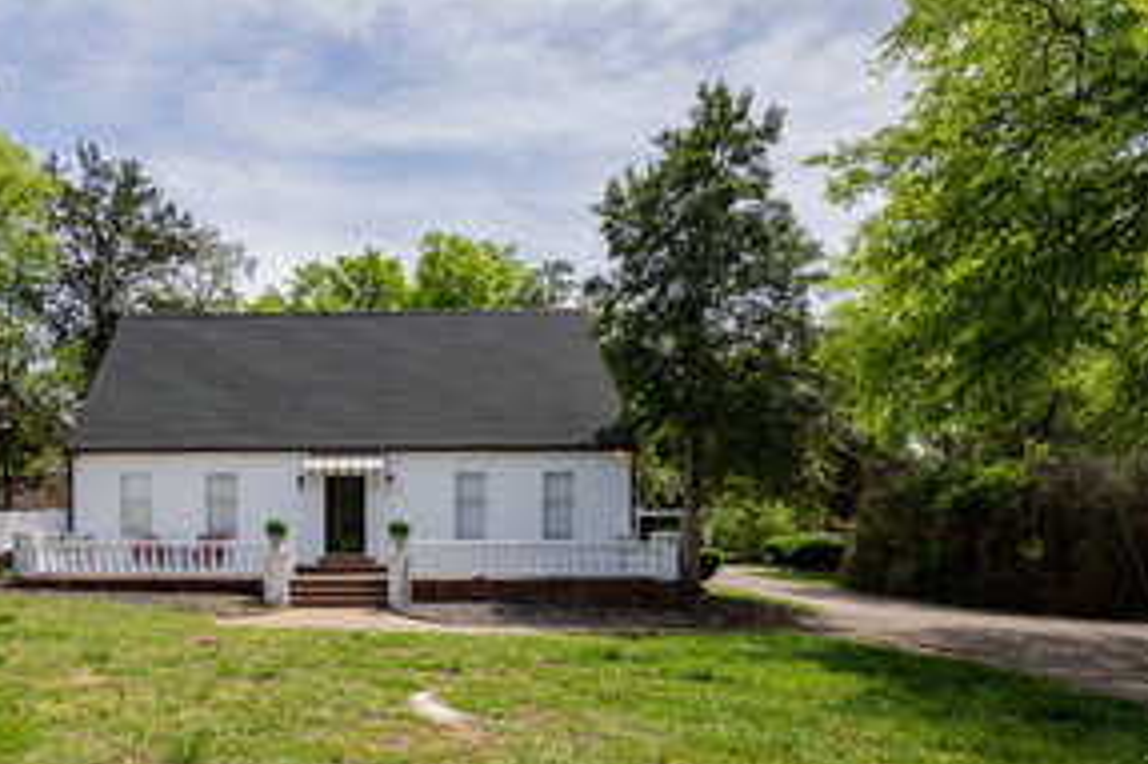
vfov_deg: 49.7
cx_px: 344
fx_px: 797
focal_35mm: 25
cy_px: 550
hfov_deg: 68.6
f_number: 7.1
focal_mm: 14
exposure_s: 1/200
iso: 100
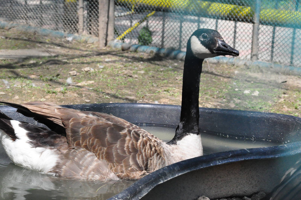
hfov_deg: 16.1
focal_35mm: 128
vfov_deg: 10.7
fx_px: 1065
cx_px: 150
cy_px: 100
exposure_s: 1/2000
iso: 3200
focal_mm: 85
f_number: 11
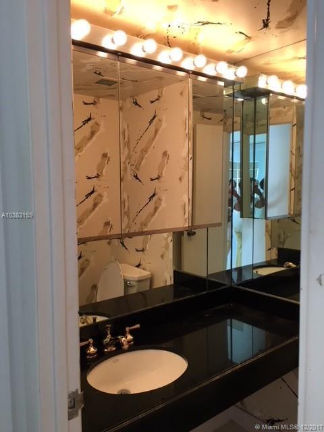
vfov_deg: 61.7
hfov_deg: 48.2
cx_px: 162
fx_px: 362
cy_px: 216
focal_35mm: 29
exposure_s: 1/30
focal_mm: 4.15
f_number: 2.2
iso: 32
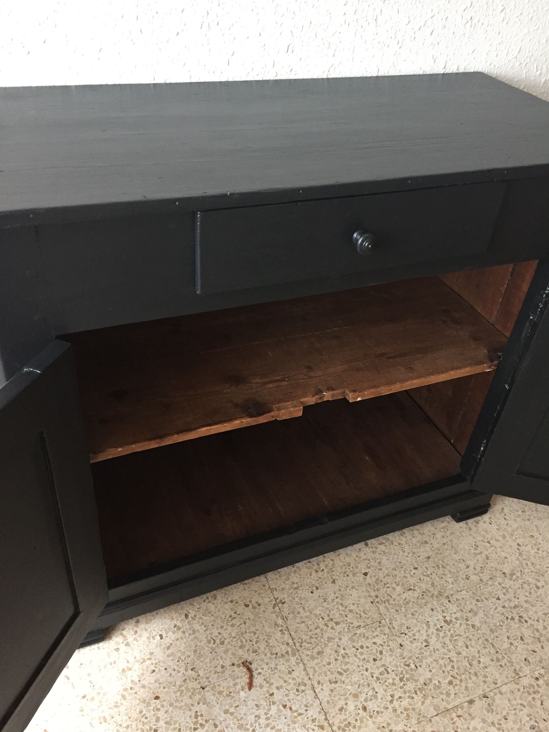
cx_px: 274
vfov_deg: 61.7
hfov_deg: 48.2
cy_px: 366
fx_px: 613
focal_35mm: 29
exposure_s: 1/33
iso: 250
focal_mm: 4.15
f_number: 2.2
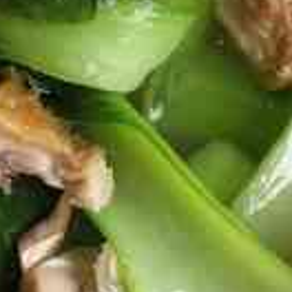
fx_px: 1785
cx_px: 148
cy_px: 309
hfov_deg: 9.4
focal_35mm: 187
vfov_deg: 9.3
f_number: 1.8
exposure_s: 1/175
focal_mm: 3.95
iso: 65
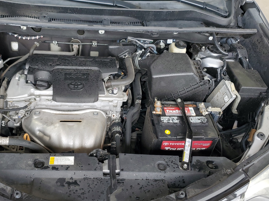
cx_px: 102
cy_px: 96
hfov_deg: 52.1
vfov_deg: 40.7
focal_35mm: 35
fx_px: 272
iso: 50
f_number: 1.5
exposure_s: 1/139
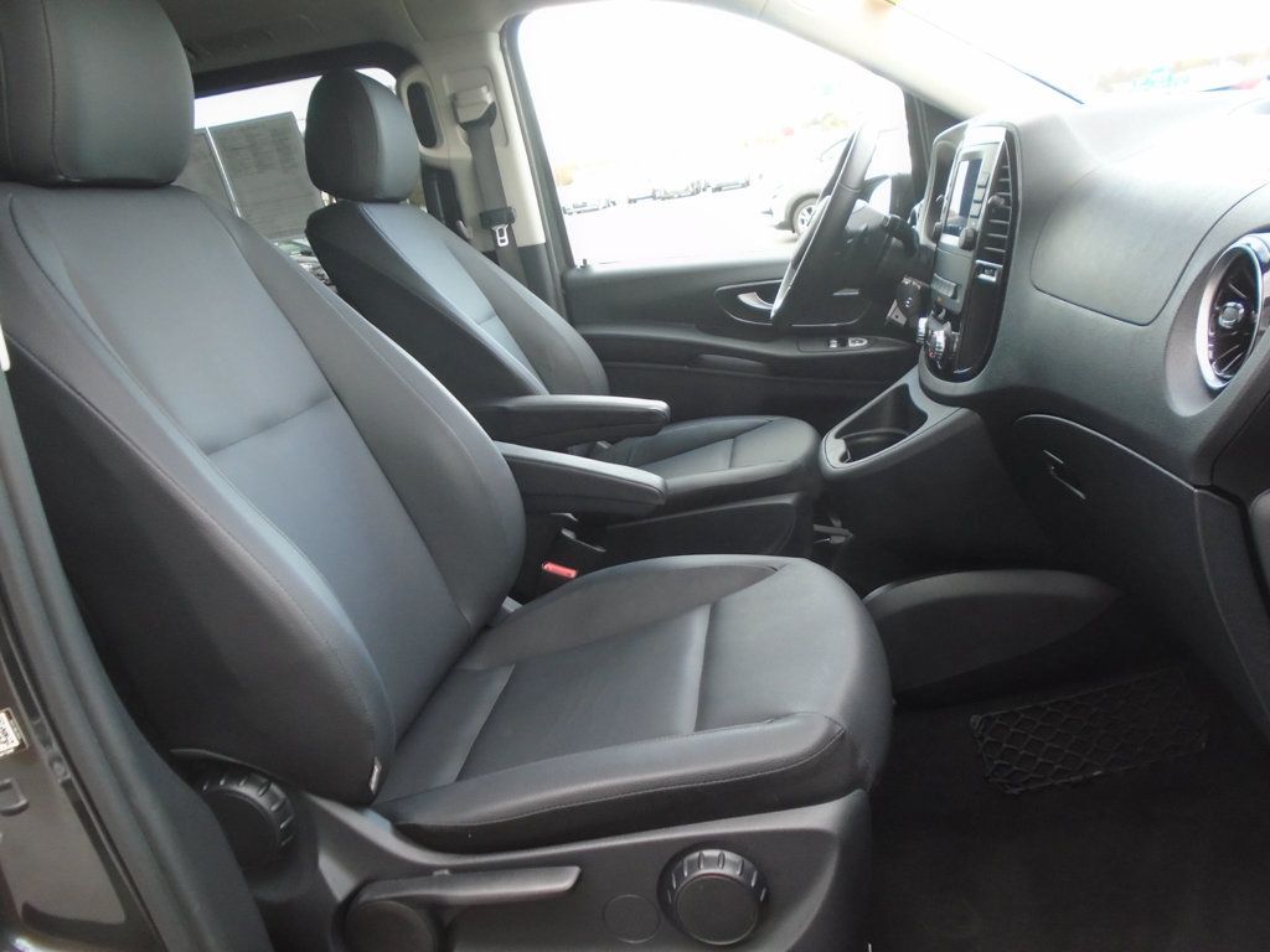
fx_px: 954
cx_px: 635
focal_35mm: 26
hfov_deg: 67.3
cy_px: 476
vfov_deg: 53.1
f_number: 3.2
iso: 160
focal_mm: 4.6
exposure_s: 1/30
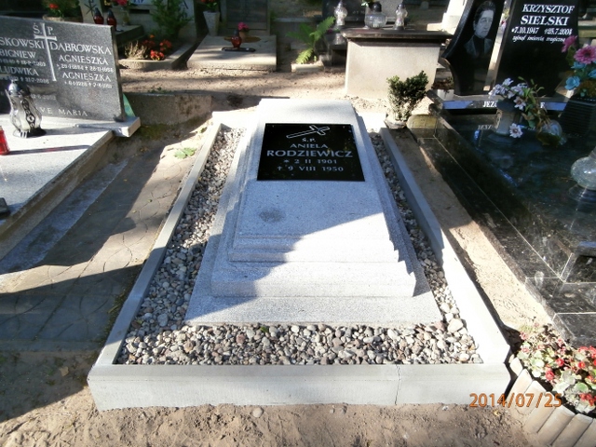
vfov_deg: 56.8
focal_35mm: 24
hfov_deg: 71.6
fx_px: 413
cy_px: 224
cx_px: 298
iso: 100
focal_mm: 4.2
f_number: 3
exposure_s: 1/160
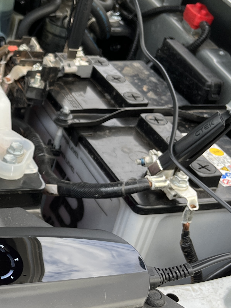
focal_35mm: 66
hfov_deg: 20.7
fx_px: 587
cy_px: 167
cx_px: -50
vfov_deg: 29.4
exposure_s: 1/428
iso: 50
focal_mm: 5.1
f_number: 1.6
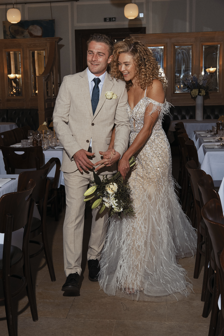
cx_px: 112
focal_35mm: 45
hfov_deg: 29.9
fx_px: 420
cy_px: 168
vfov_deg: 43.6
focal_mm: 29.9
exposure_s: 1/125
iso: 400
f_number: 5
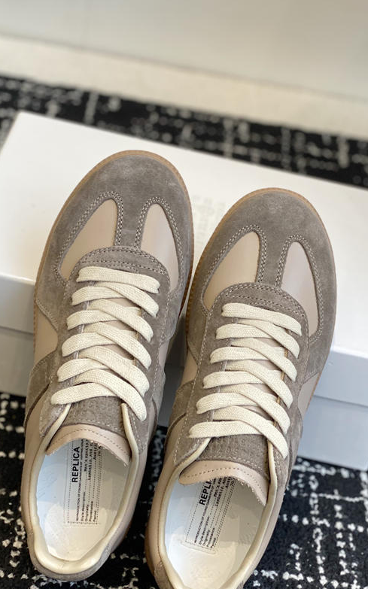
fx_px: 979
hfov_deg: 21.3
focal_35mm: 61
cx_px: 193
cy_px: 306
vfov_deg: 33.5
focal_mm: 6
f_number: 2
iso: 64
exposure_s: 1/122
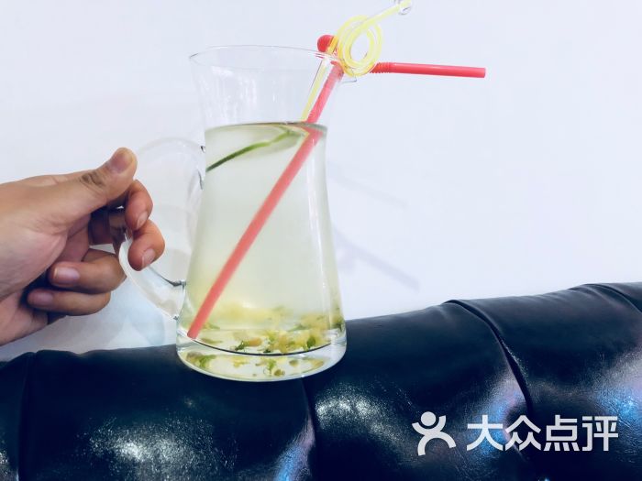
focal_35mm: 28
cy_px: 240
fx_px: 519
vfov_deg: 49.7
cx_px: 321
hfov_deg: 63.4
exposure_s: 1/17
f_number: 1.8
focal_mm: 3.99
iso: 100
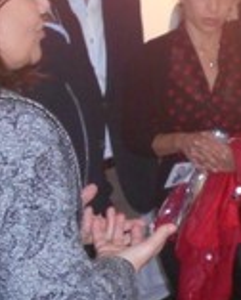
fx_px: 961
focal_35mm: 108
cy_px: 169
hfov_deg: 13.4
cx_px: 367
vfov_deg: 17.8
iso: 360
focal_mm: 5.1
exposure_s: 1/25
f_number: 3.4
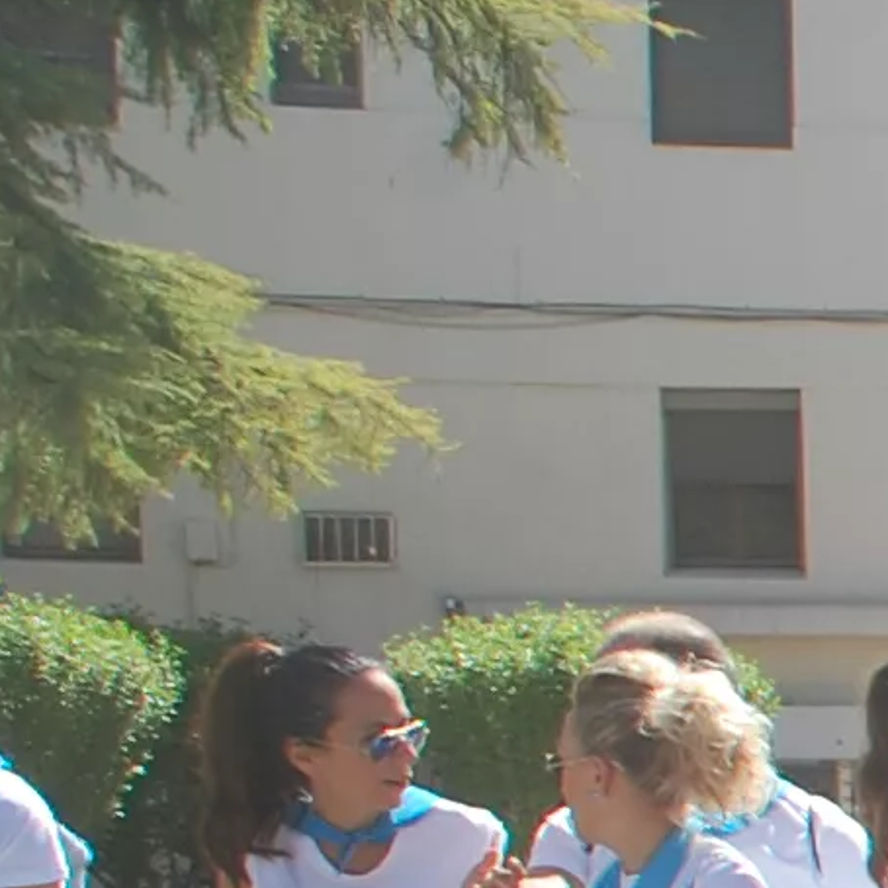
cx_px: 2856
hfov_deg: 8.9
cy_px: 1250
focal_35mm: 152
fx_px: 4411
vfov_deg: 11.1
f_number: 8
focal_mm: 18
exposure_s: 1/250
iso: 200
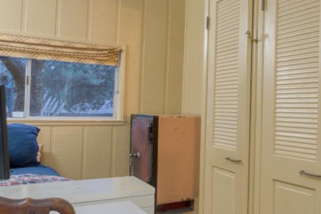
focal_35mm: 43
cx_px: 318
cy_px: 112
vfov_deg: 31.2
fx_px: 384
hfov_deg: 40.1
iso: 400
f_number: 10
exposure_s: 1/1.6
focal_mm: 14
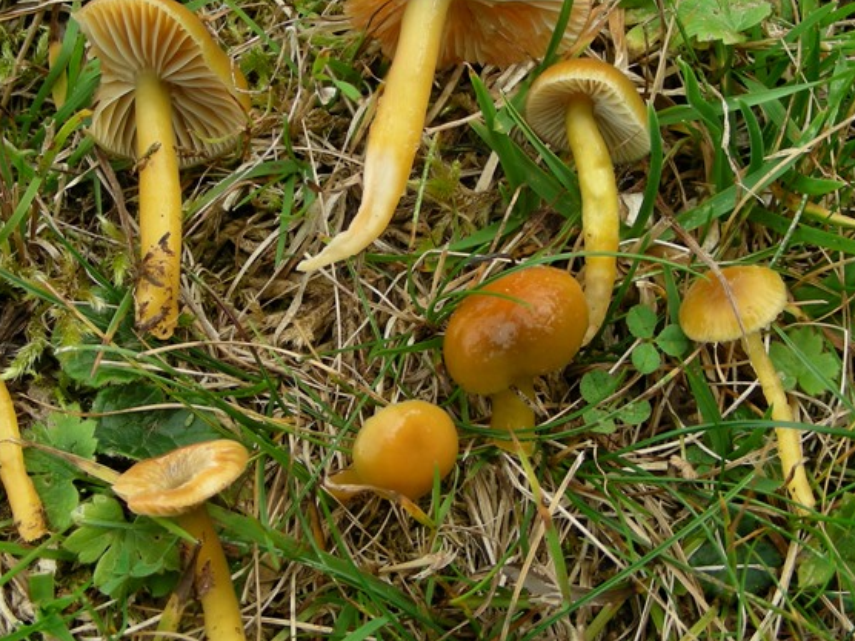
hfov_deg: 32.6
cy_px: 297
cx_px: 358
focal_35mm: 59
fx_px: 1457
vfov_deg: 24.8
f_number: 3.5
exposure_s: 1/48.5
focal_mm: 6.8
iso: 50
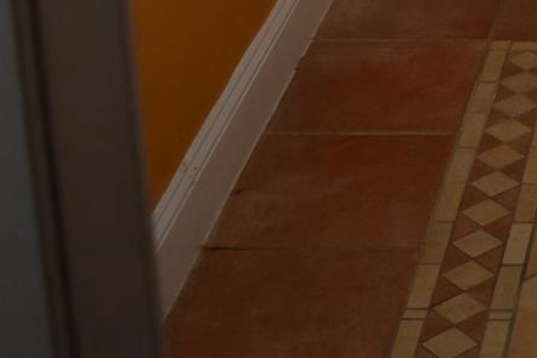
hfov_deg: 14.8
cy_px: -447
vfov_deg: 9.9
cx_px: 893
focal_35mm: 125
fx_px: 1865
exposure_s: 1/250
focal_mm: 18
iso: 640
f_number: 3.5
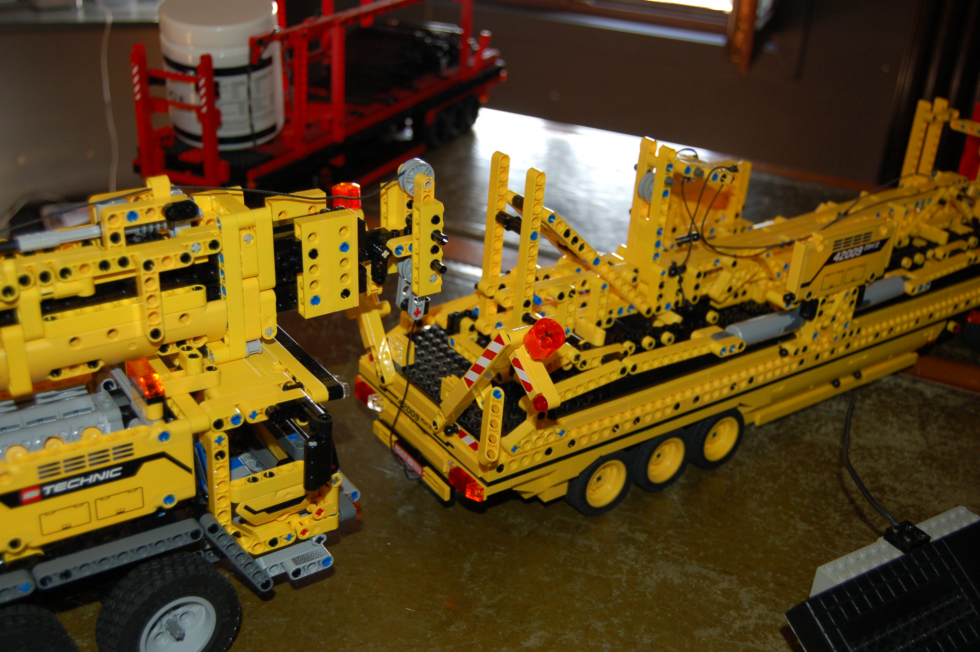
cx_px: 490
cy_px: 326
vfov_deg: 34.1
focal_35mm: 39
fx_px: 1061
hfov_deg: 49.6
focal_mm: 26
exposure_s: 1/60
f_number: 4
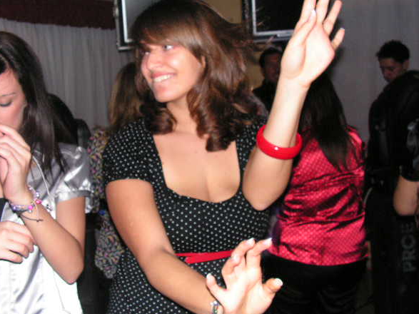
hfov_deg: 39.6
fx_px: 581
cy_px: 148
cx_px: 196
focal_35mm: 48
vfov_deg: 30.2
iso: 200
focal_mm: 7.4
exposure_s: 1/40
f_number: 3.2
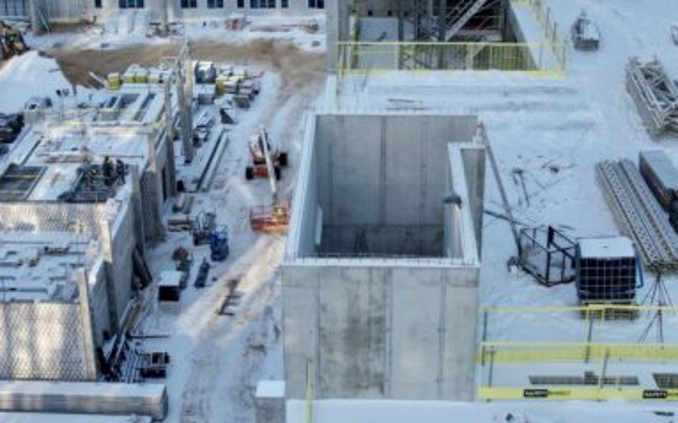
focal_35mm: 60
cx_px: 352
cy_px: 180
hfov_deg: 34.0
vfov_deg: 21.6
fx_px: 1108
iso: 100
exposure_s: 1/725
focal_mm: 8.38
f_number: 2.8
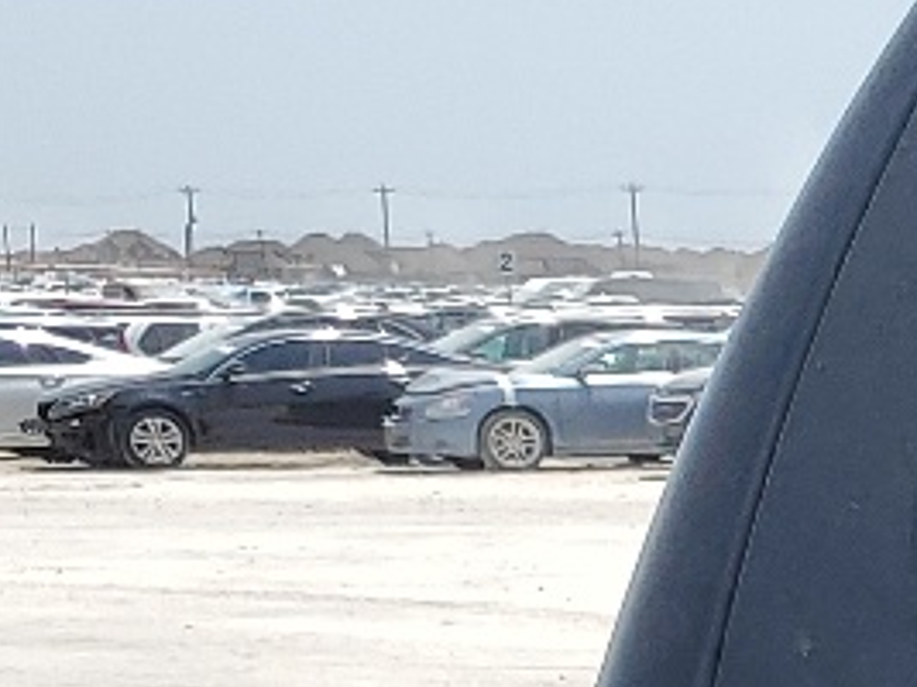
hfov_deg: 10.8
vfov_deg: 9.1
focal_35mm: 156
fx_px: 4131
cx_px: 2184
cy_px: 1216
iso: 50
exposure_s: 1/3333
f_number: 1.5
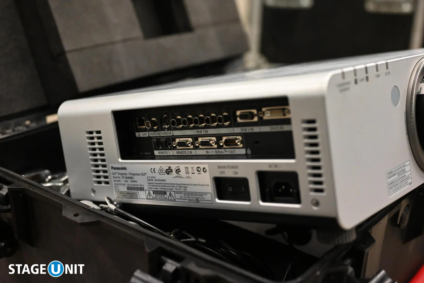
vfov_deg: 27.0
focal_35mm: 50
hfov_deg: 39.6
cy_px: 142
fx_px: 589
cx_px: 212
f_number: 2.8
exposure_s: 1/125
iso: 3200
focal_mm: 50
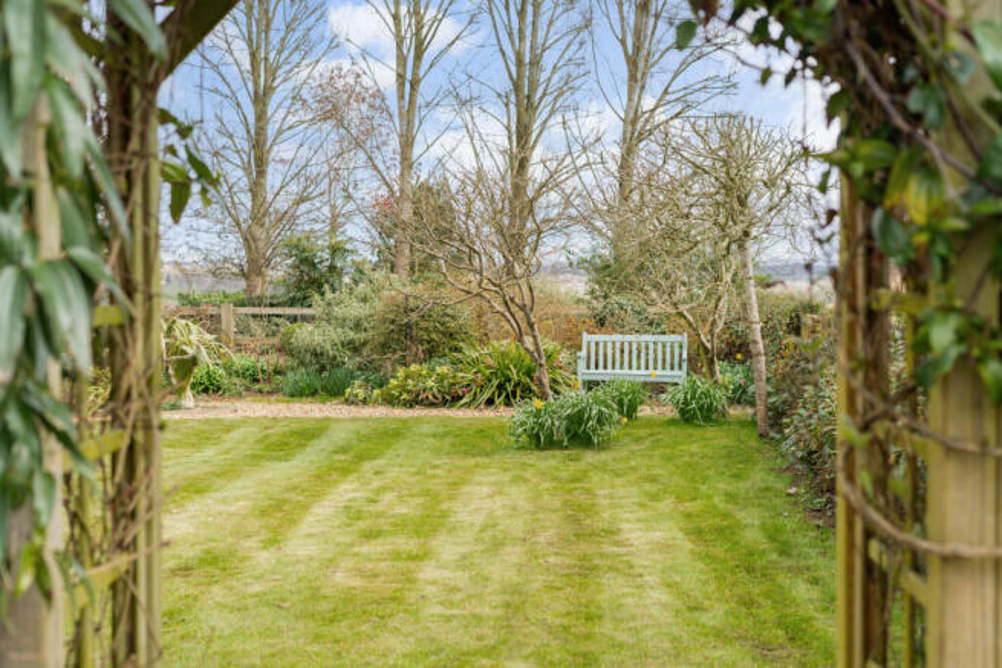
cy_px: 334
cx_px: 501
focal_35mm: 50
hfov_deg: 39.6
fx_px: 1392
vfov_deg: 27.0
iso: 400
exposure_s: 1/500
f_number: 4
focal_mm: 50
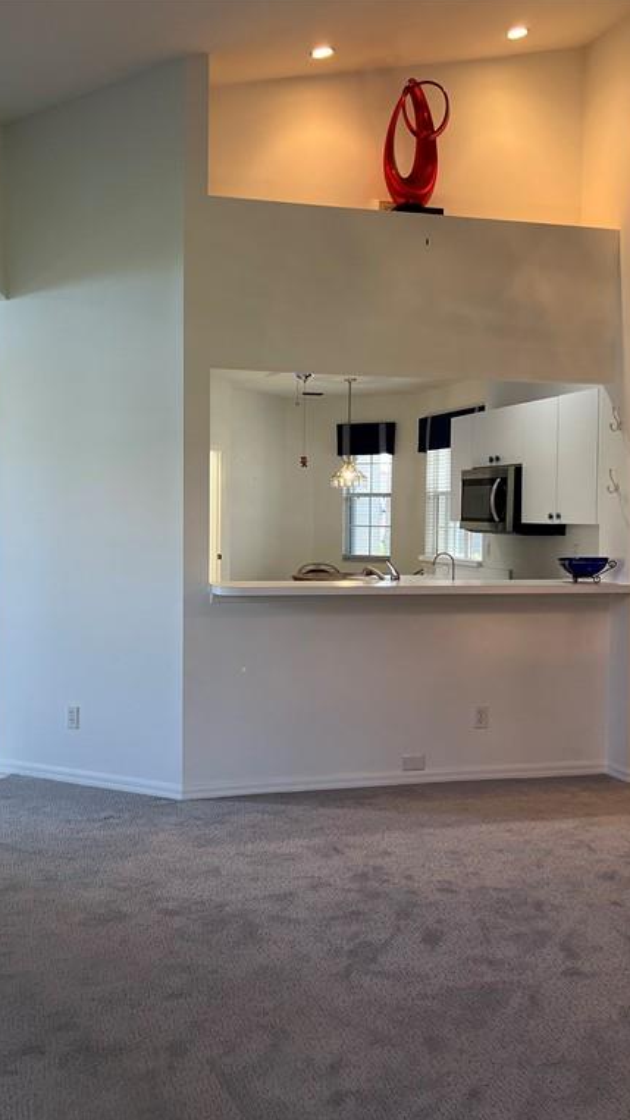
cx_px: 292
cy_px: 559
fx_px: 1129
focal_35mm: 38
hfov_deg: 31.2
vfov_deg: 52.8
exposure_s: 1/120
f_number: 1.5
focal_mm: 5.7
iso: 125
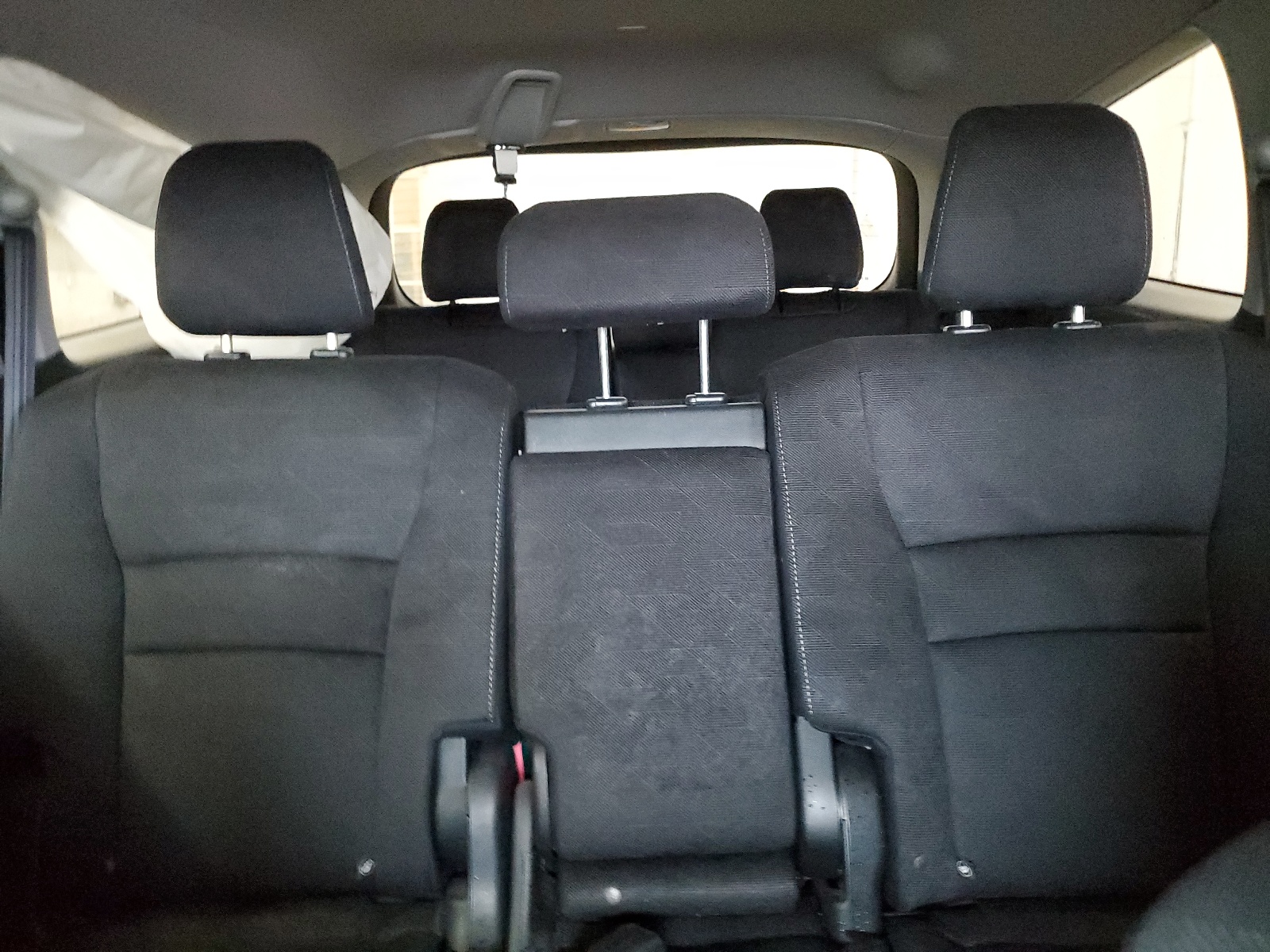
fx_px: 954
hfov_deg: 67.3
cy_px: 476
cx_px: 635
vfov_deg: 53.1
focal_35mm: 26
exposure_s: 1/15
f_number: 1.5
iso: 1001
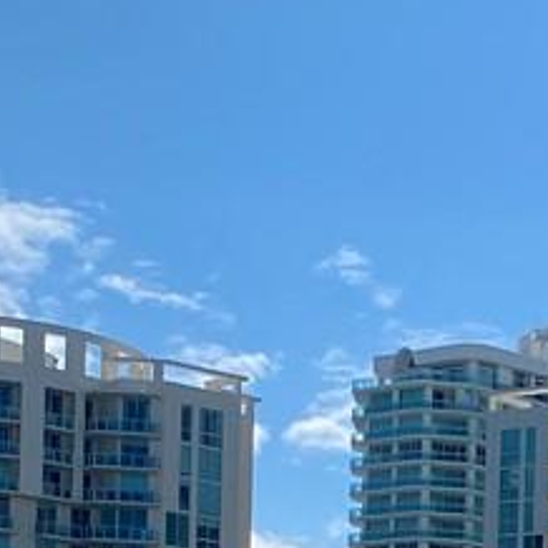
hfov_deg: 9.9
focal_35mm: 169
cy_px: 1134
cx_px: 905
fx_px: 3027
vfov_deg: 9.6
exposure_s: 1/6410
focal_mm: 4.25
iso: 32
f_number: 1.8
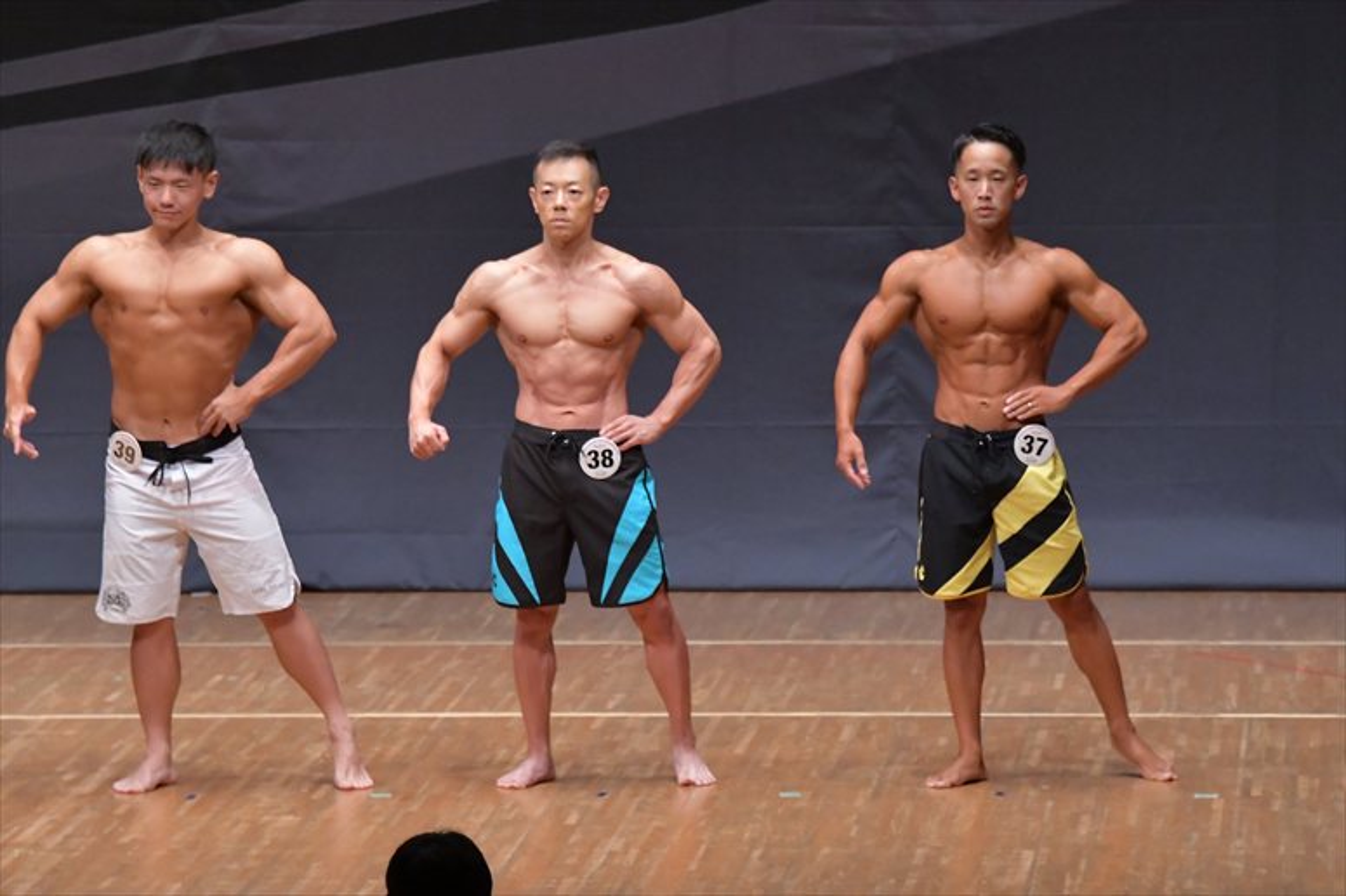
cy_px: 448
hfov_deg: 8.1
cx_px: 673
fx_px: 9530
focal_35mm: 255
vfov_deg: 5.4
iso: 6400
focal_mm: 170
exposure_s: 1/400
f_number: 5.6
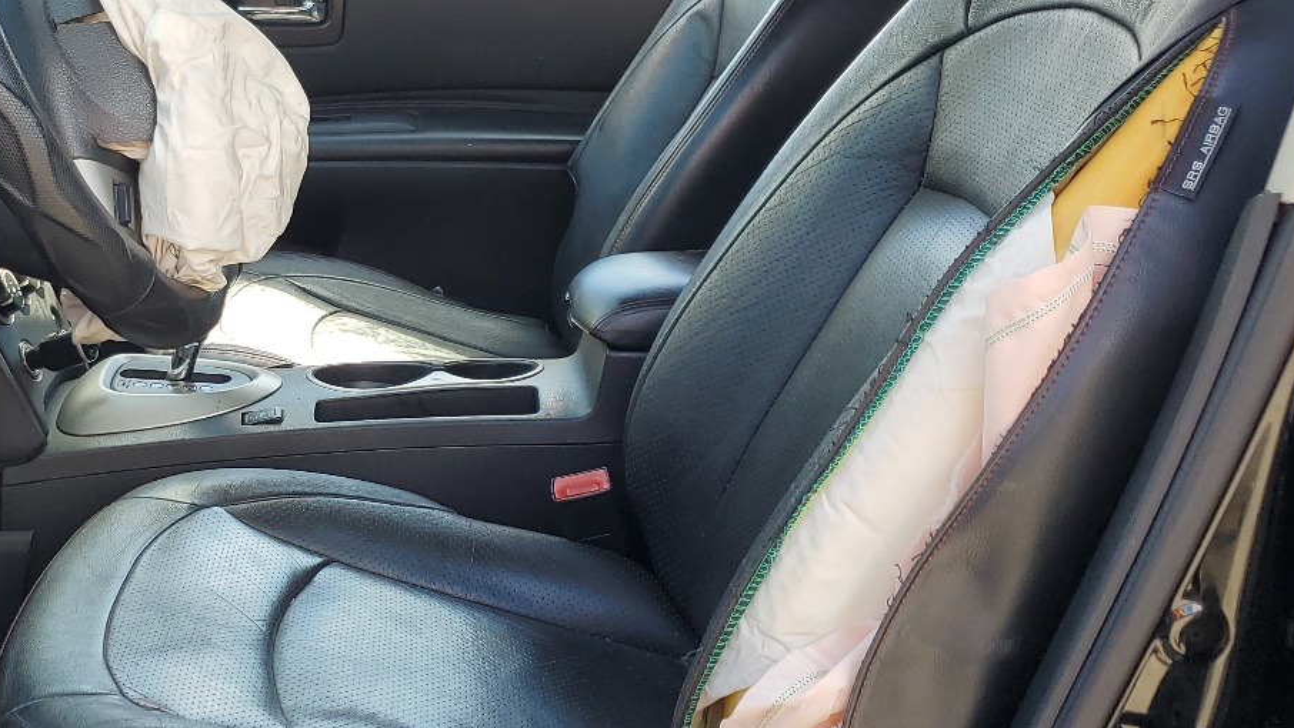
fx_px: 1716
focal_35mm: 50
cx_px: 281
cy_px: 388
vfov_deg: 24.0
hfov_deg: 39.9
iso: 50
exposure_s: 1/333
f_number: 1.5
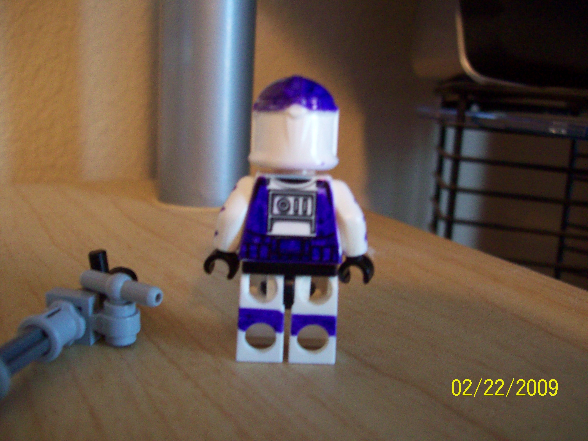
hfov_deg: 51.4
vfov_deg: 39.7
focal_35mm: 36
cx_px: 294
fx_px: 612
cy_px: 220
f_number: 2.7
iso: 200
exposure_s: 1/8
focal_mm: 6
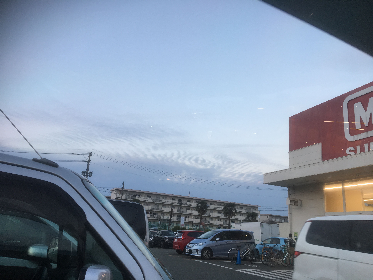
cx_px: 186
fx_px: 312
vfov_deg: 48.2
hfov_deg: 61.7
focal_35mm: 29
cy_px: 140
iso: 32
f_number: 2.2
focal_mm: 4.15
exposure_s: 1/60
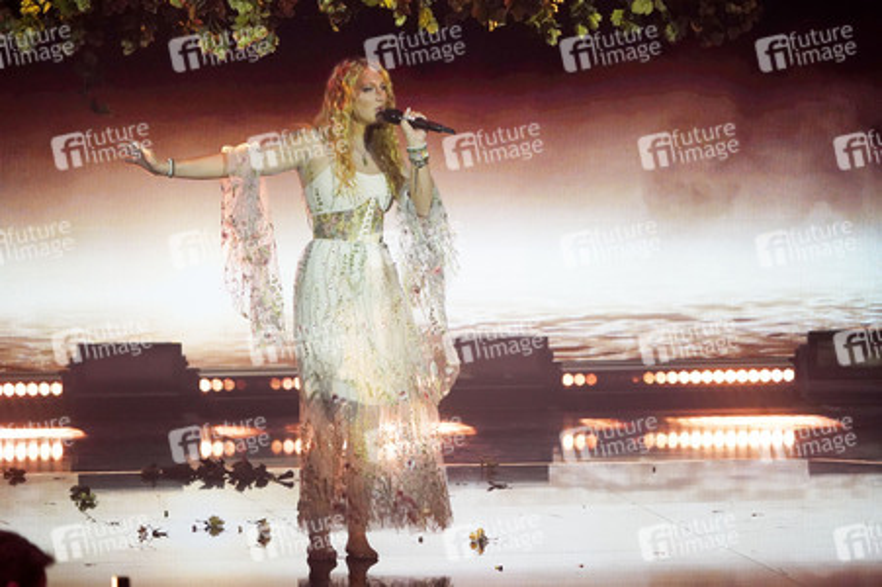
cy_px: 294
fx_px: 8495
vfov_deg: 4.0
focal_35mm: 347
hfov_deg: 5.9
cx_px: 441
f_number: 6.3
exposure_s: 1/160
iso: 6400
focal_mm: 347
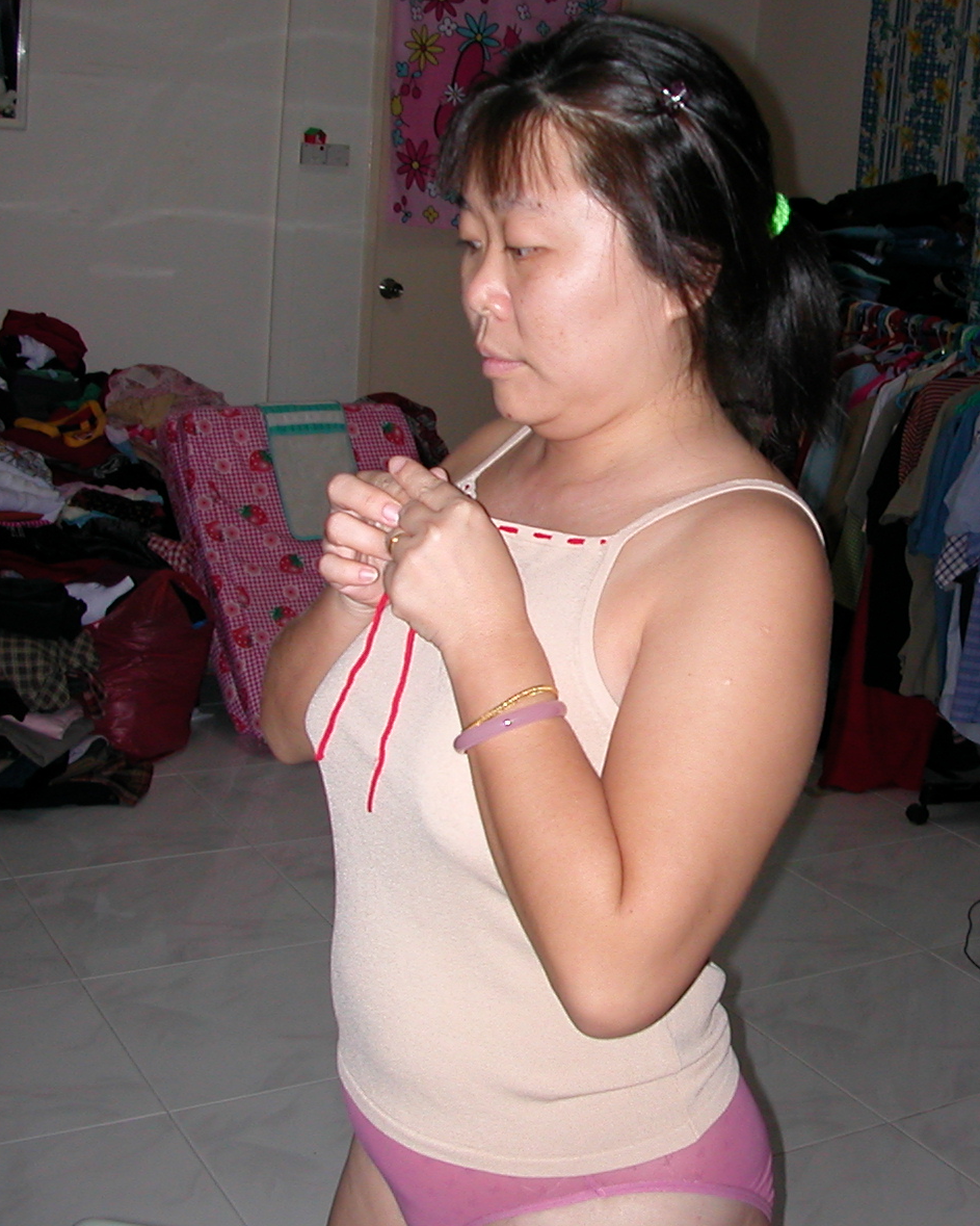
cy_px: 619
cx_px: 770
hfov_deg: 30.2
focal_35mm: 49
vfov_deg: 38.0
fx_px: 1777
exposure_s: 1/59.9
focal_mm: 5.6
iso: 100
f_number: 2.7
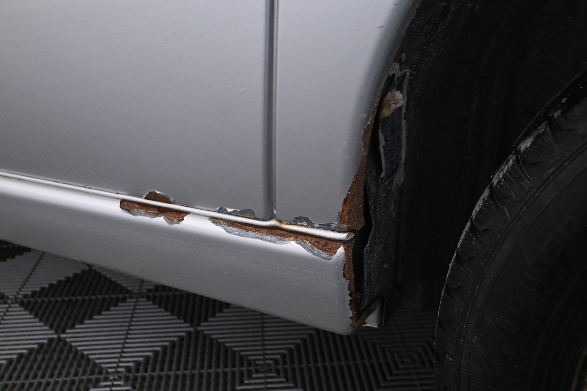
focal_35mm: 34
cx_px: 294
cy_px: 196
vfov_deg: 38.4
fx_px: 562
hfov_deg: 55.1
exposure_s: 1/30
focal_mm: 23
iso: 1600
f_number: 4.2
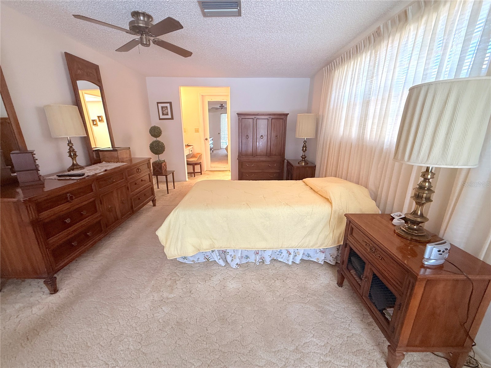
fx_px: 199
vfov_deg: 85.7
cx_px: 246
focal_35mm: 14
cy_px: 184
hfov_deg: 102.1
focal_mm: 2.22
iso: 320
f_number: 2.2
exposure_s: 1/60
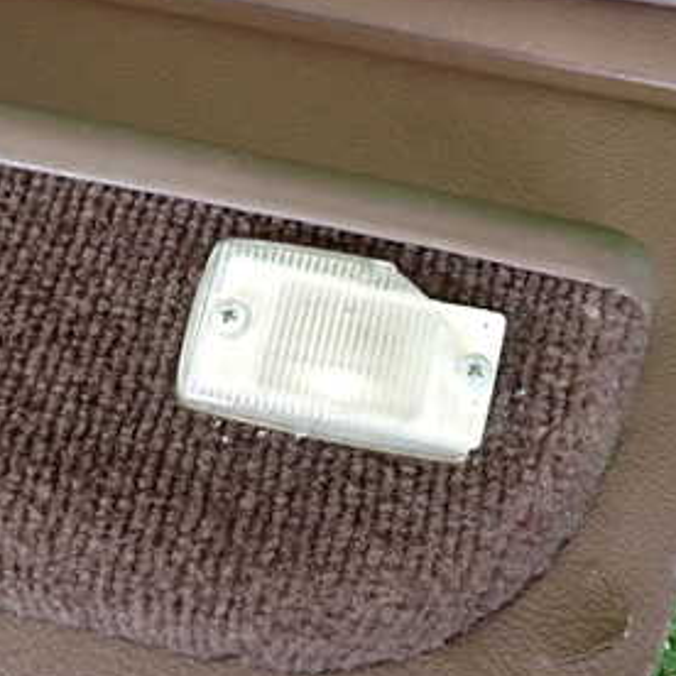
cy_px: 318
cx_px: 360
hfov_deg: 35.3
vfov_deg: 35.3
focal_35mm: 48
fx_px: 1061
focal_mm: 4.5
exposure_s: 1/30
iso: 400
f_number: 2
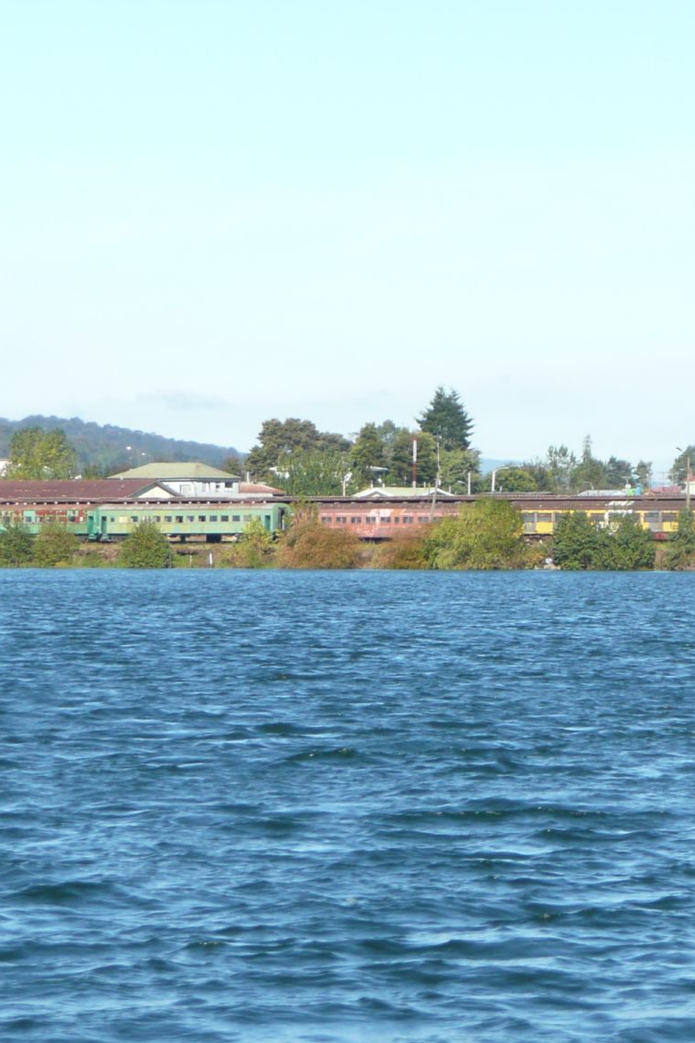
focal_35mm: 160
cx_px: 685
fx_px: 4634
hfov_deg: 8.5
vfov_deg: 12.8
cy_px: 522
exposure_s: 1/320
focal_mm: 15.7
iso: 100
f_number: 4.7
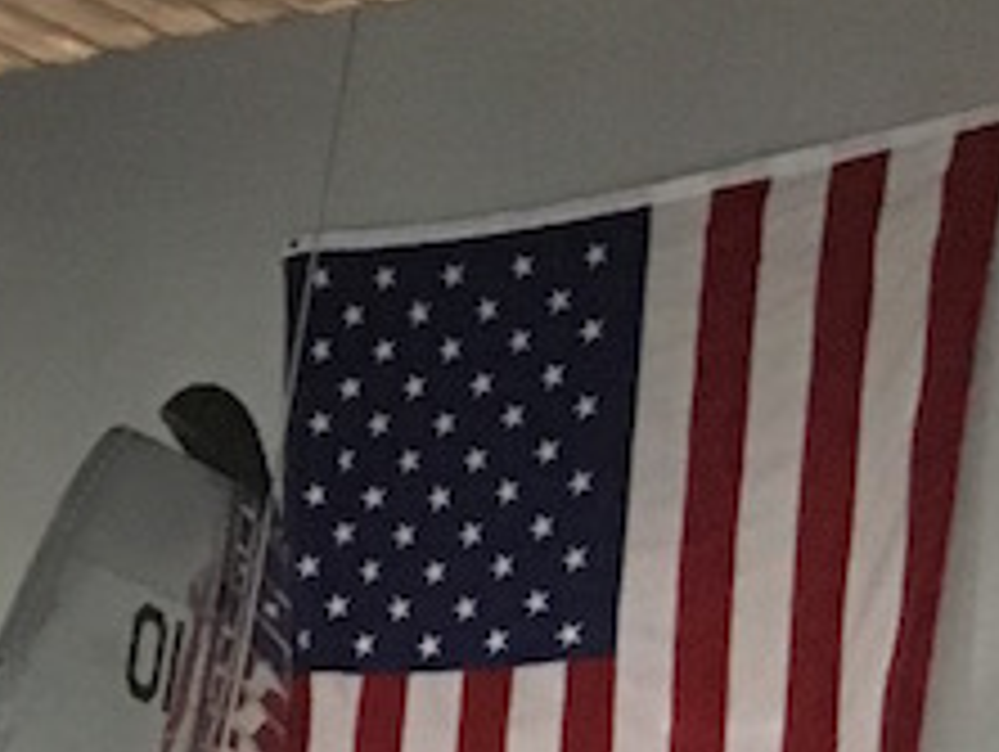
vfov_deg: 8.3
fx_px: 4825
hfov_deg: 9.7
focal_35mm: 167
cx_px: -1760
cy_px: 1725
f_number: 2.2
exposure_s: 1/30
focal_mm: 4.15
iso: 200
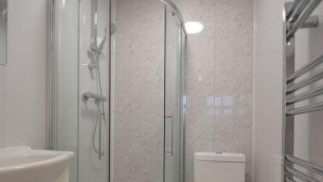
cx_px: 170
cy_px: 121
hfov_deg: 86.6
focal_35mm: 20
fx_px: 171
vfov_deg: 54.7
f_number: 3.5
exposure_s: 1/15
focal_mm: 10
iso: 100
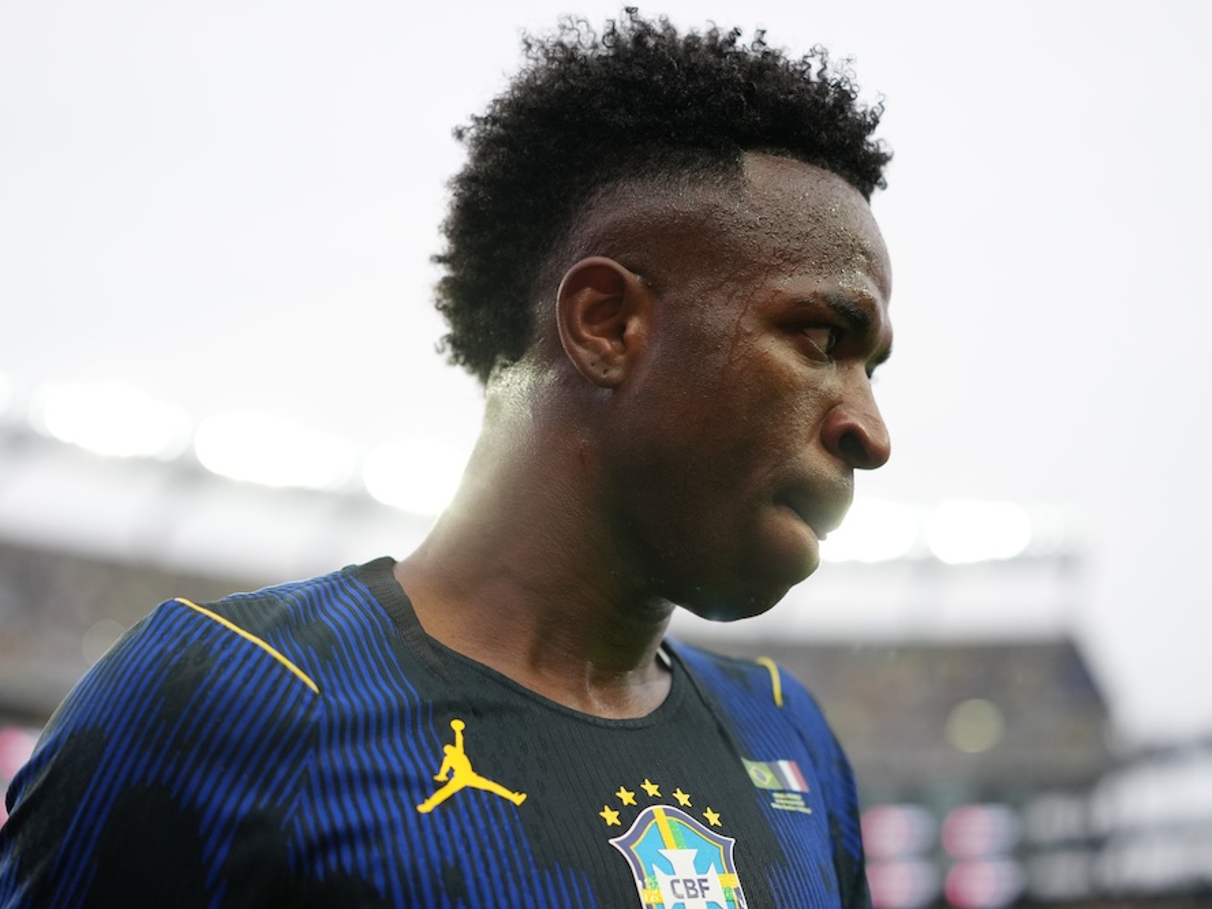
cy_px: 545
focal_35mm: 65
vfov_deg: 22.6
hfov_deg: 29.8
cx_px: 568
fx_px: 2276
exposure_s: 1/2000
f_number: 2
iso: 800
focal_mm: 50
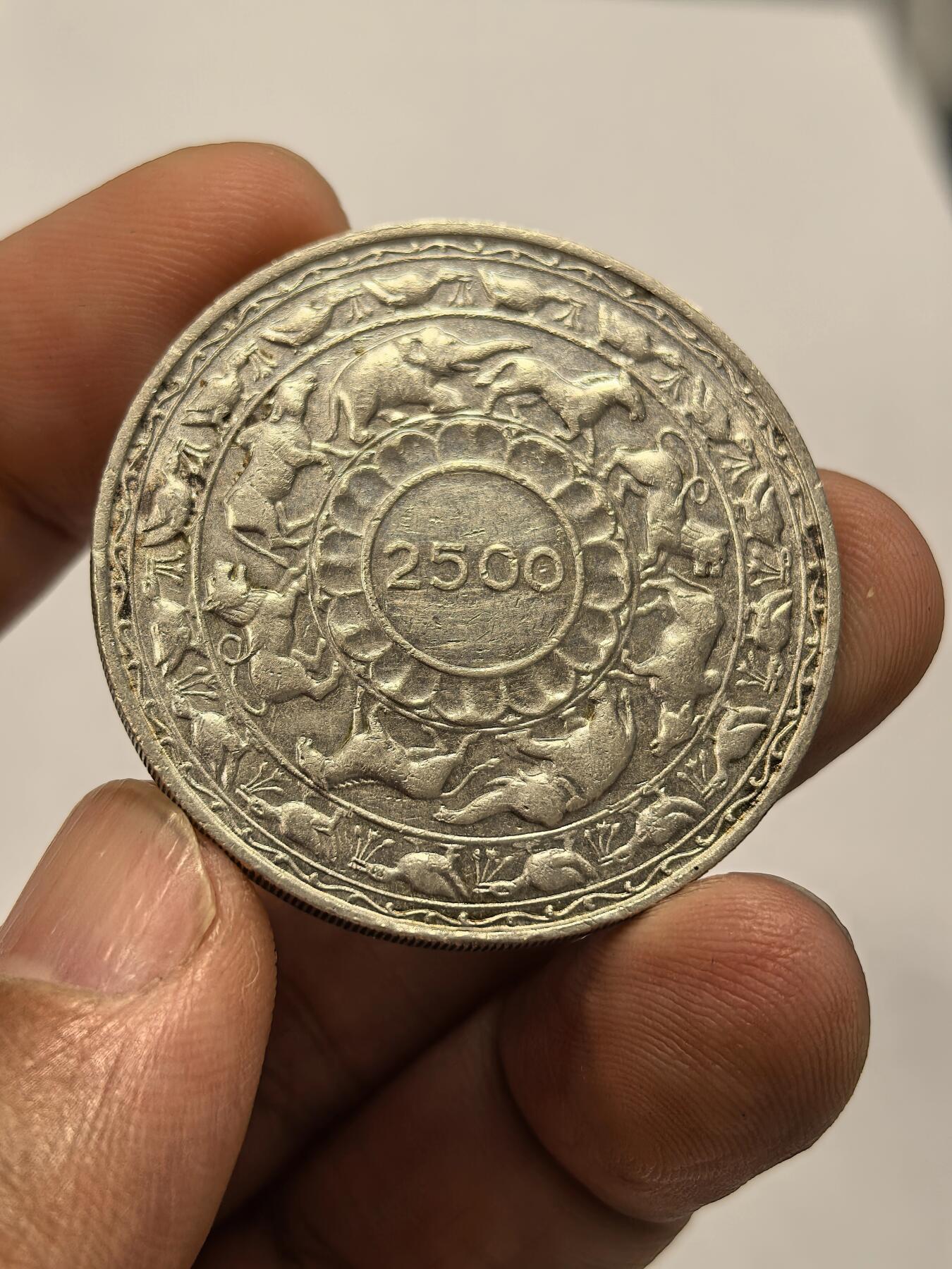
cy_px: 634
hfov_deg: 27.0
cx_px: 476
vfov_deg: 35.5
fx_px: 1980
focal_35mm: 54
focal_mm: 6.98
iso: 100
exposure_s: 1/100
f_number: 2
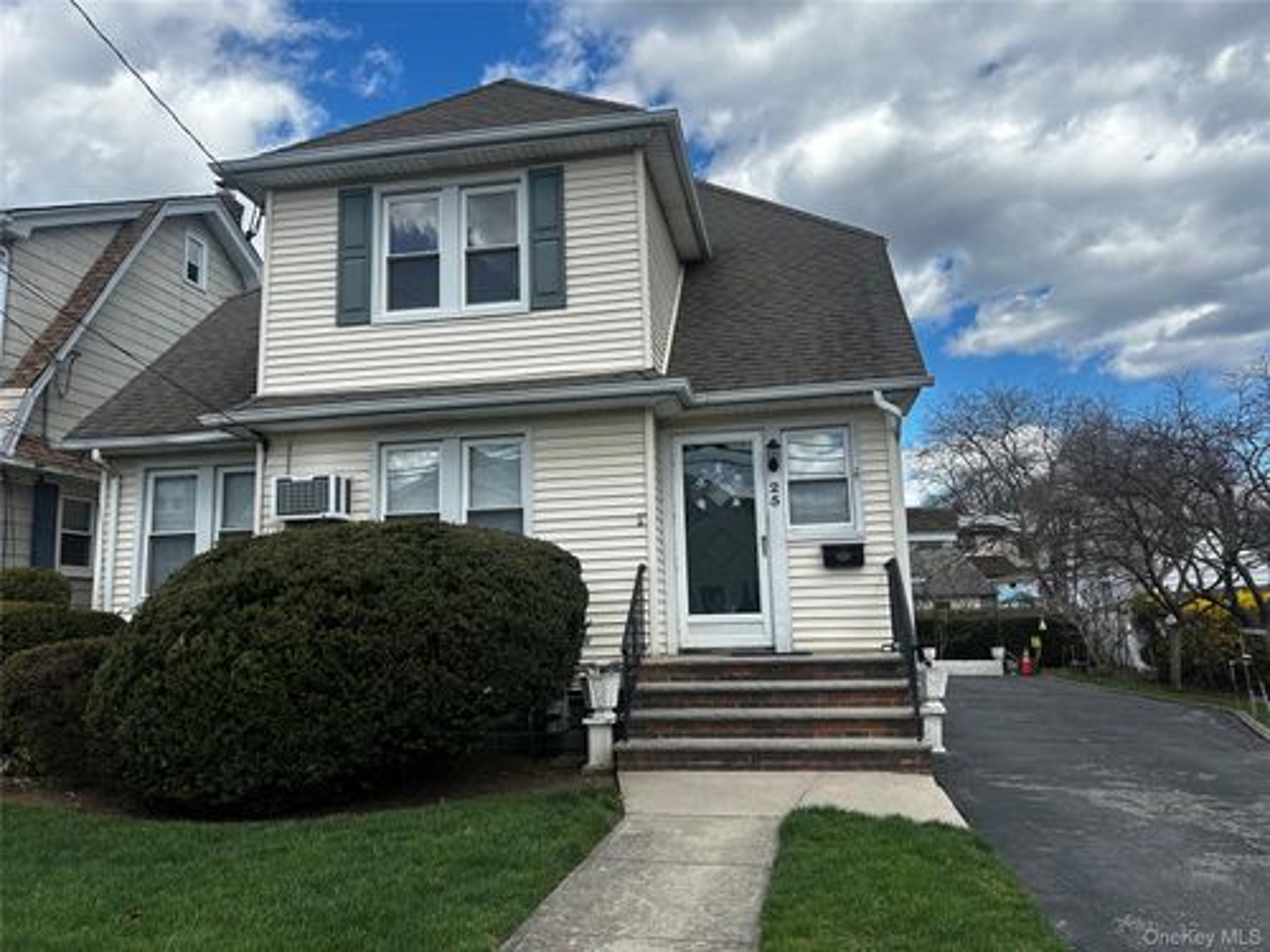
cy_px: 476
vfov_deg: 53.1
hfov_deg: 67.3
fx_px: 954
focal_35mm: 26
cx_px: 635
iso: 50
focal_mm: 5.7
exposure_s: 1/3077
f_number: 1.5
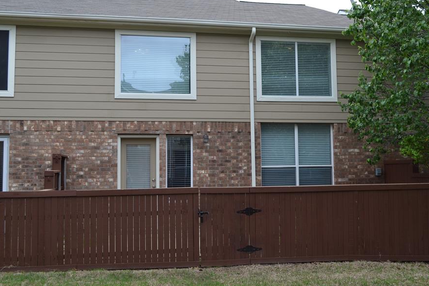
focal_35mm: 42
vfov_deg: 31.9
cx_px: 248
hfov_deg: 46.3
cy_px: 128
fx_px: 500
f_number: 5.6
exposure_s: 1/125
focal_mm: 24
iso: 100
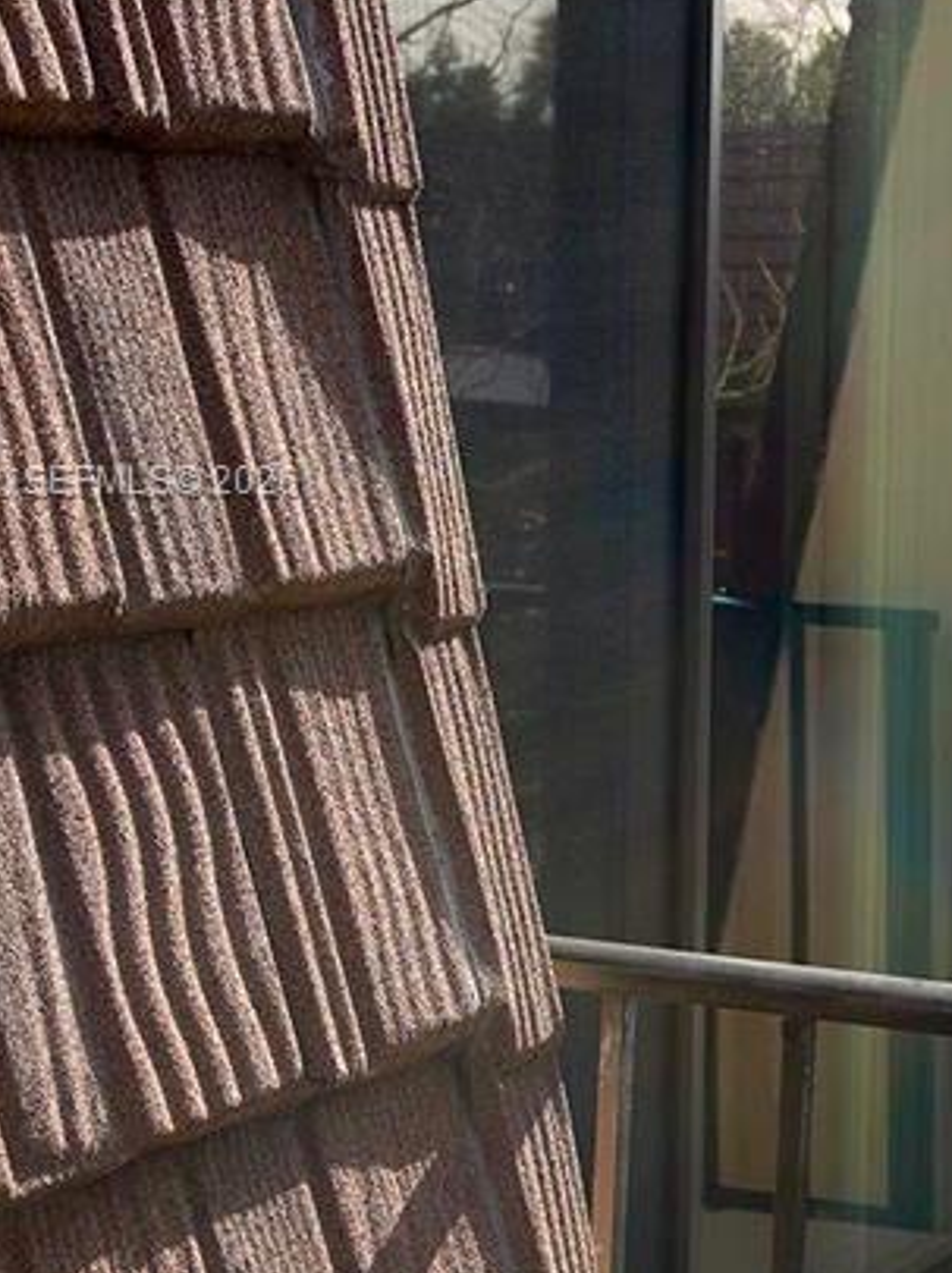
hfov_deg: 14.6
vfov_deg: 19.9
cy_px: 484
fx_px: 3615
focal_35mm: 98
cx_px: 1054
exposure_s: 1/250
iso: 100
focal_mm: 23
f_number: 5
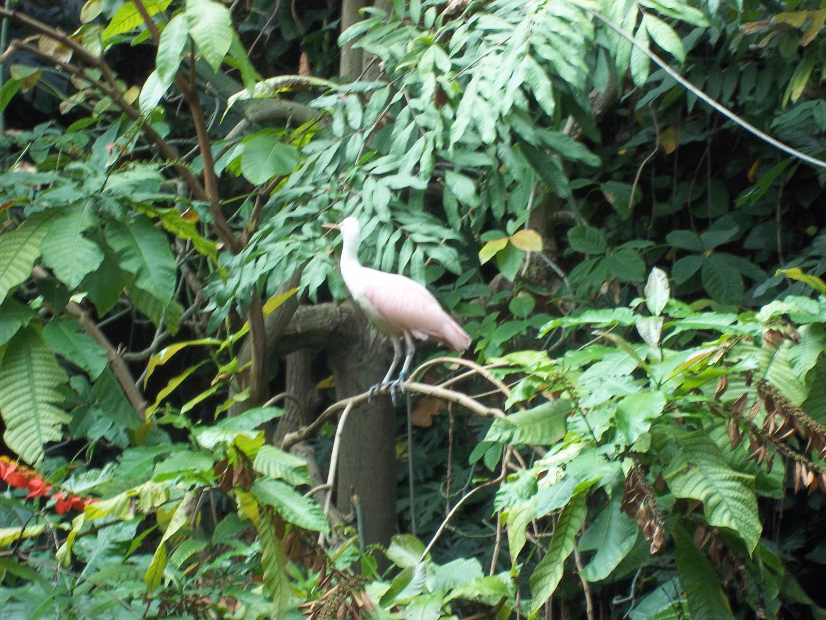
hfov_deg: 18.2
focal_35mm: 108
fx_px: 2577
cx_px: 413
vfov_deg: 13.7
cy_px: 310
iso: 140
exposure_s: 1/60
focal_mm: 19.5
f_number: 5.6
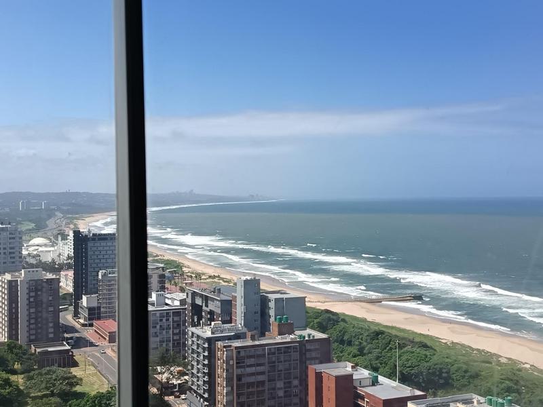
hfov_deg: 39.7
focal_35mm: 48
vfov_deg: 30.3
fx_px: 753
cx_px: 272
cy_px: 204
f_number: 1.75
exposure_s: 1/442
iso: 100
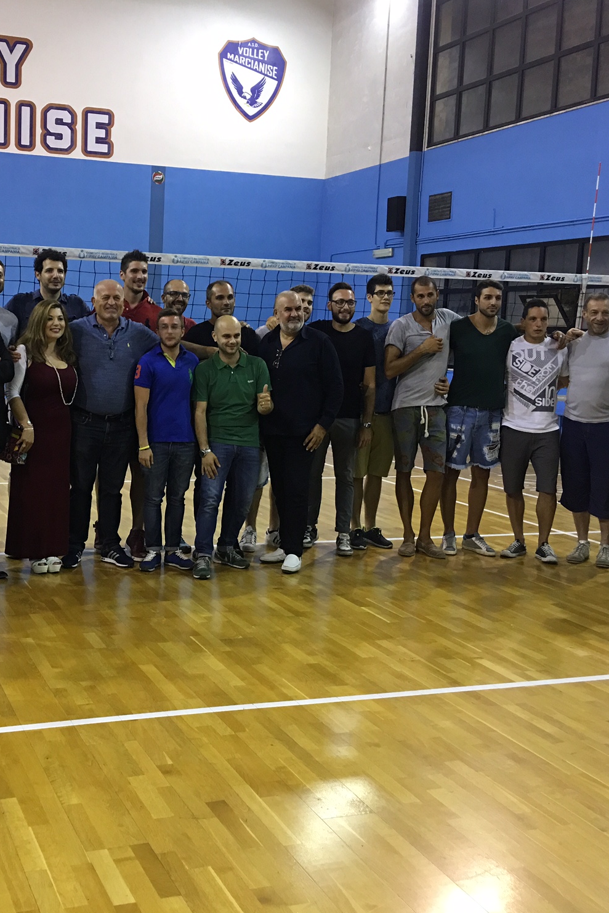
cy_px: 451
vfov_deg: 47.4
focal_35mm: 41
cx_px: 169
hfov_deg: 32.2
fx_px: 1040
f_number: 2.2
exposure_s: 1/17
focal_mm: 4.15
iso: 80
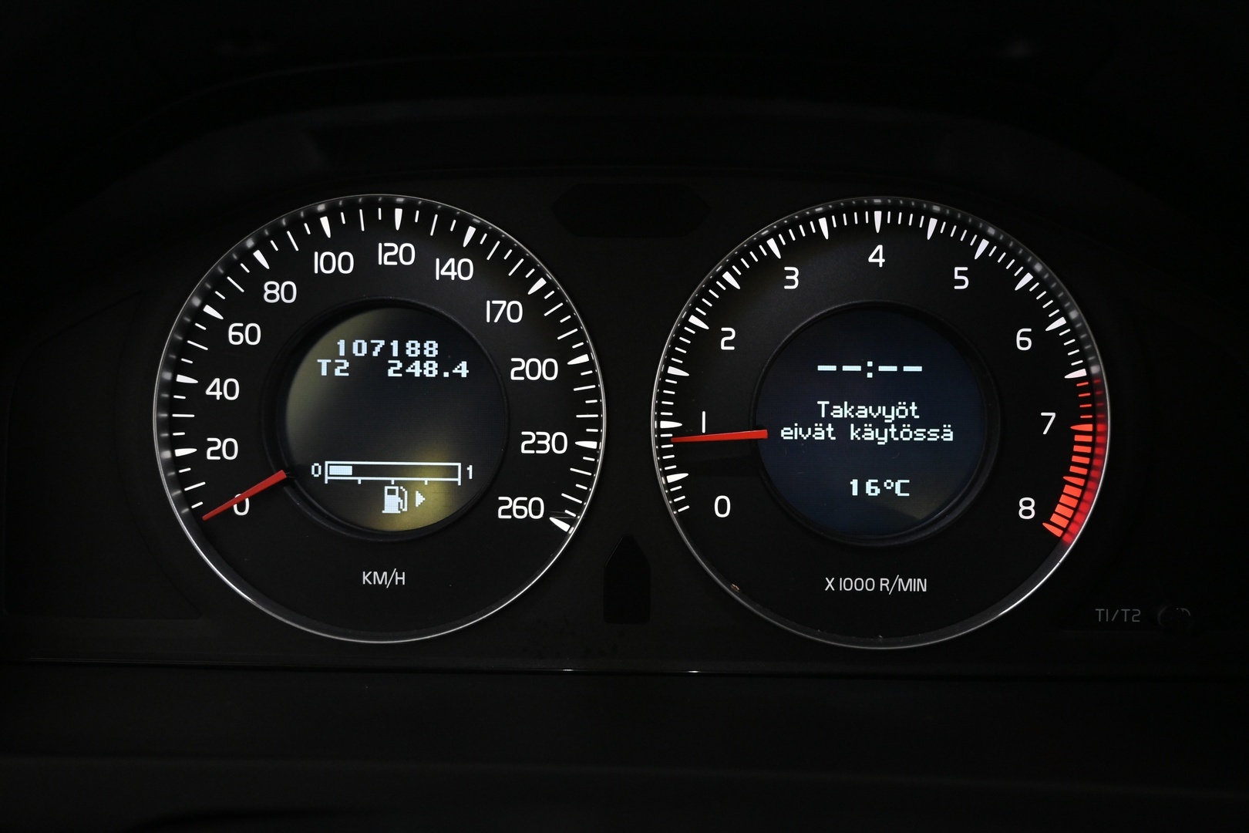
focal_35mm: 38
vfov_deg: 35.5
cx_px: 624
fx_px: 1301
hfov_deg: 51.3
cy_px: 416
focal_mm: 25
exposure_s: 1/40
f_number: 4.2
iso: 2200
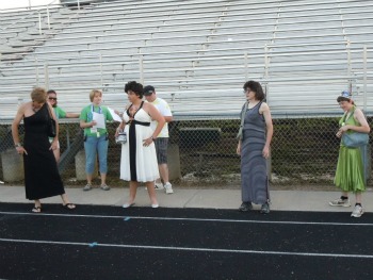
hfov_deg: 42.0
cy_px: 140
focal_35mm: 45
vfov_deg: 32.2
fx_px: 485
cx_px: 186
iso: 320
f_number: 4.6
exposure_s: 1/60
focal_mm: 8.1
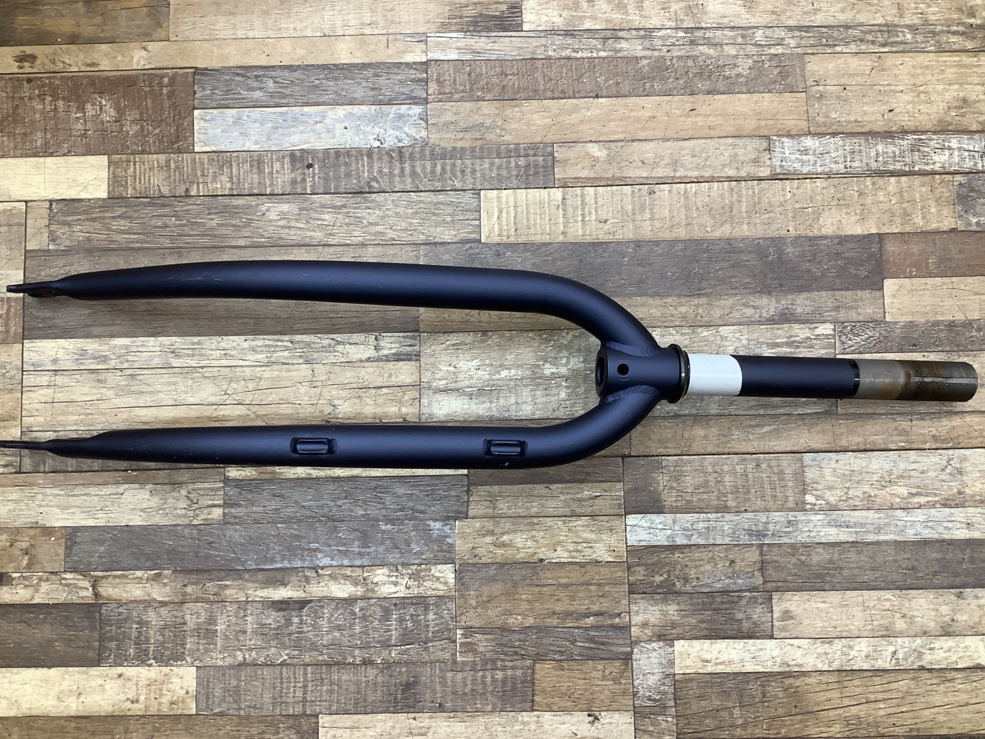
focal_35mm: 31
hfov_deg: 58.3
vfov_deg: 45.5
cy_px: 370
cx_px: 492
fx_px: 882
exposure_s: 1/60
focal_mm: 3.3
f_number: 2.4
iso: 100
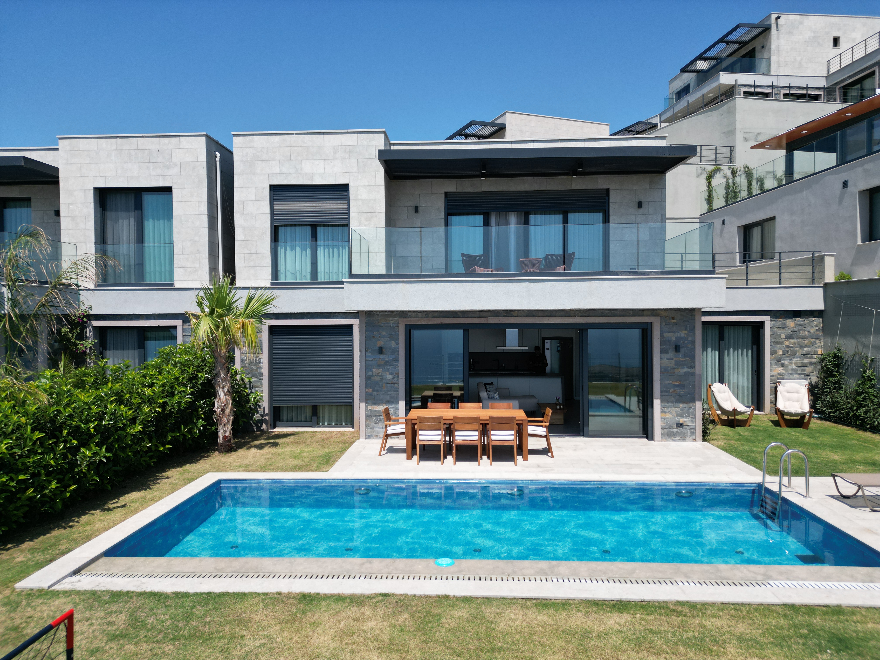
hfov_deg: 71.6
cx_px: 440
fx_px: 610
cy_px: 330
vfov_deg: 56.8
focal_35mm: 24
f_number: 1.7
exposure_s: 1/4000
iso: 150
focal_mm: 6.72
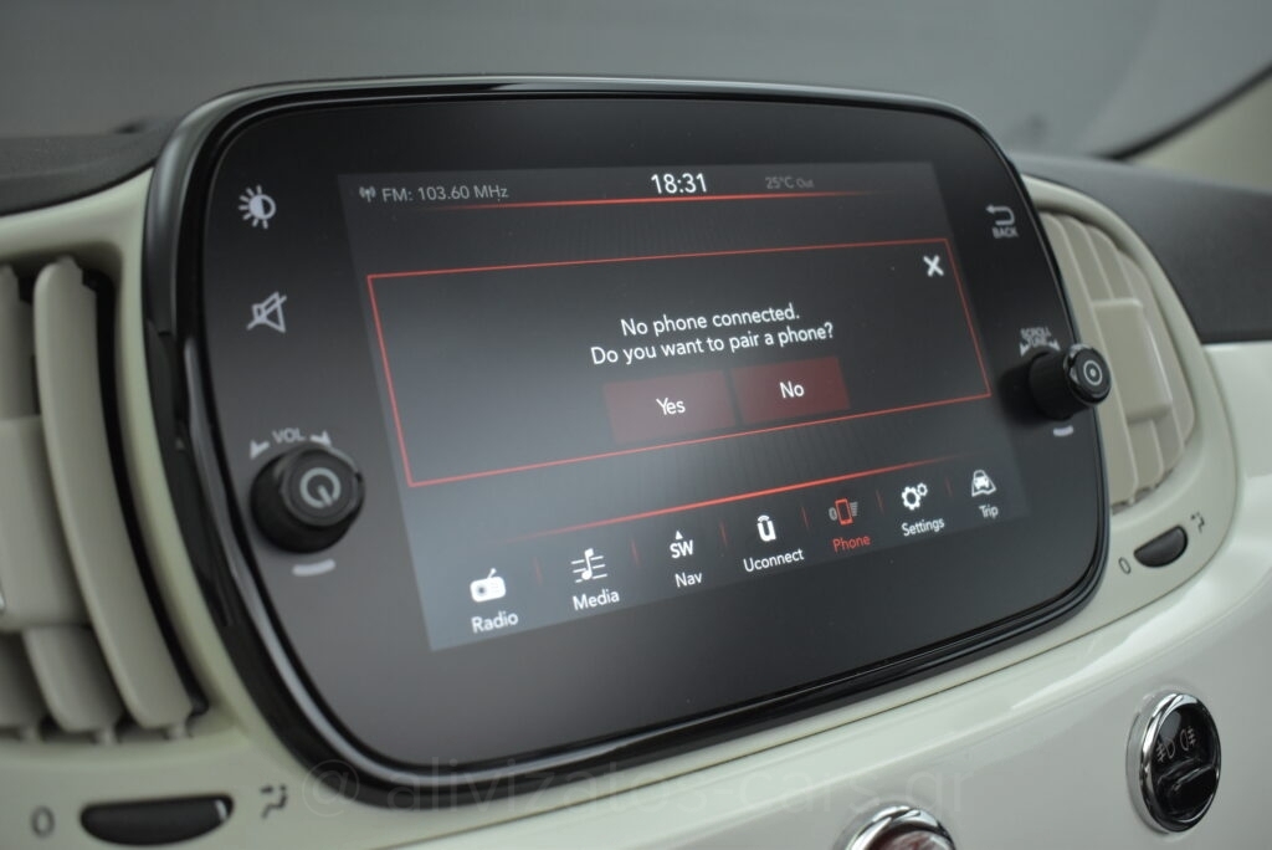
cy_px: 425
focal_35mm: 34
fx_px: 1220
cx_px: 636
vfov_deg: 38.4
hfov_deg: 55.1
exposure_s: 1/250
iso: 1600
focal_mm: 23
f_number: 3.8
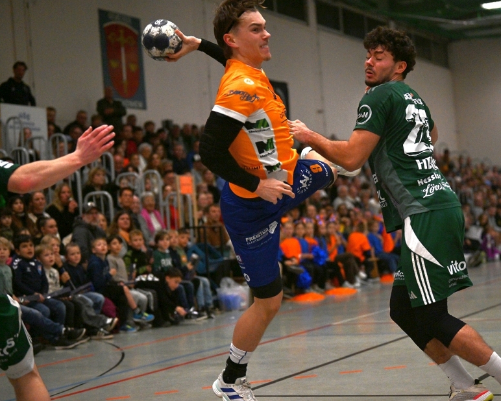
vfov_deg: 19.2
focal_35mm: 80
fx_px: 1187
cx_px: 302
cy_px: 201
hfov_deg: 23.8
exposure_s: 1/1600
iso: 2000
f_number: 2.8
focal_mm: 70
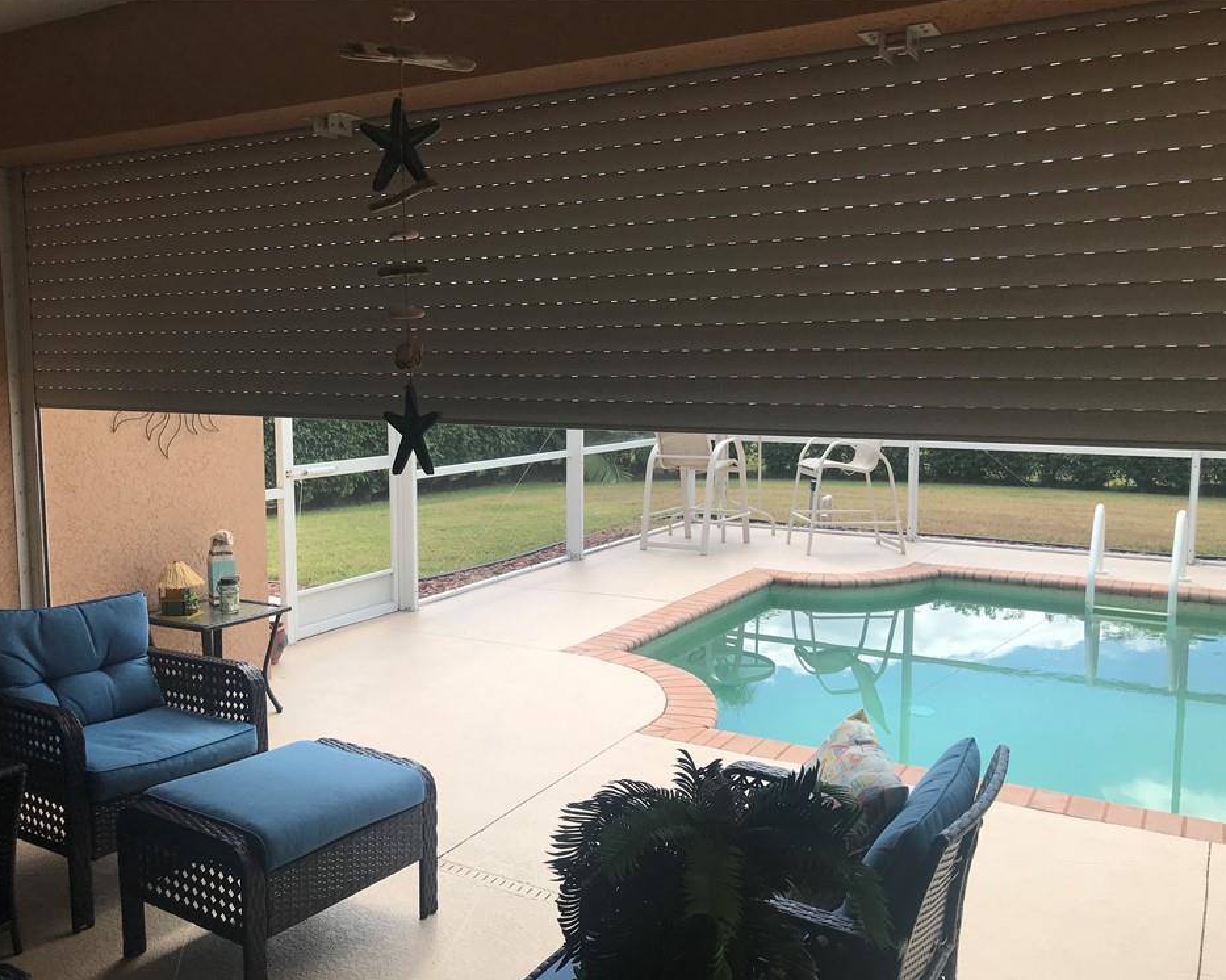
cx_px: 579
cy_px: 498
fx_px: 1088
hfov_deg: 58.7
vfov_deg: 48.5
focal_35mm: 30
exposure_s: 1/736
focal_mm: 3.99
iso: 20
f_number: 1.8
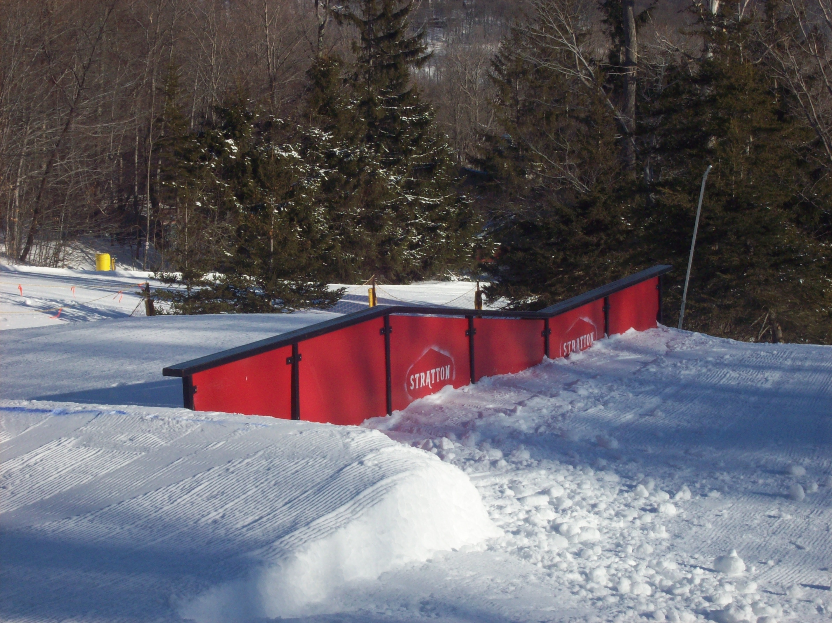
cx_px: 416
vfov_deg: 13.7
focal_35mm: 108
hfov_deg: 18.2
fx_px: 2595
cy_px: 312
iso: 80
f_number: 8.5
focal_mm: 18
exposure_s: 1/298
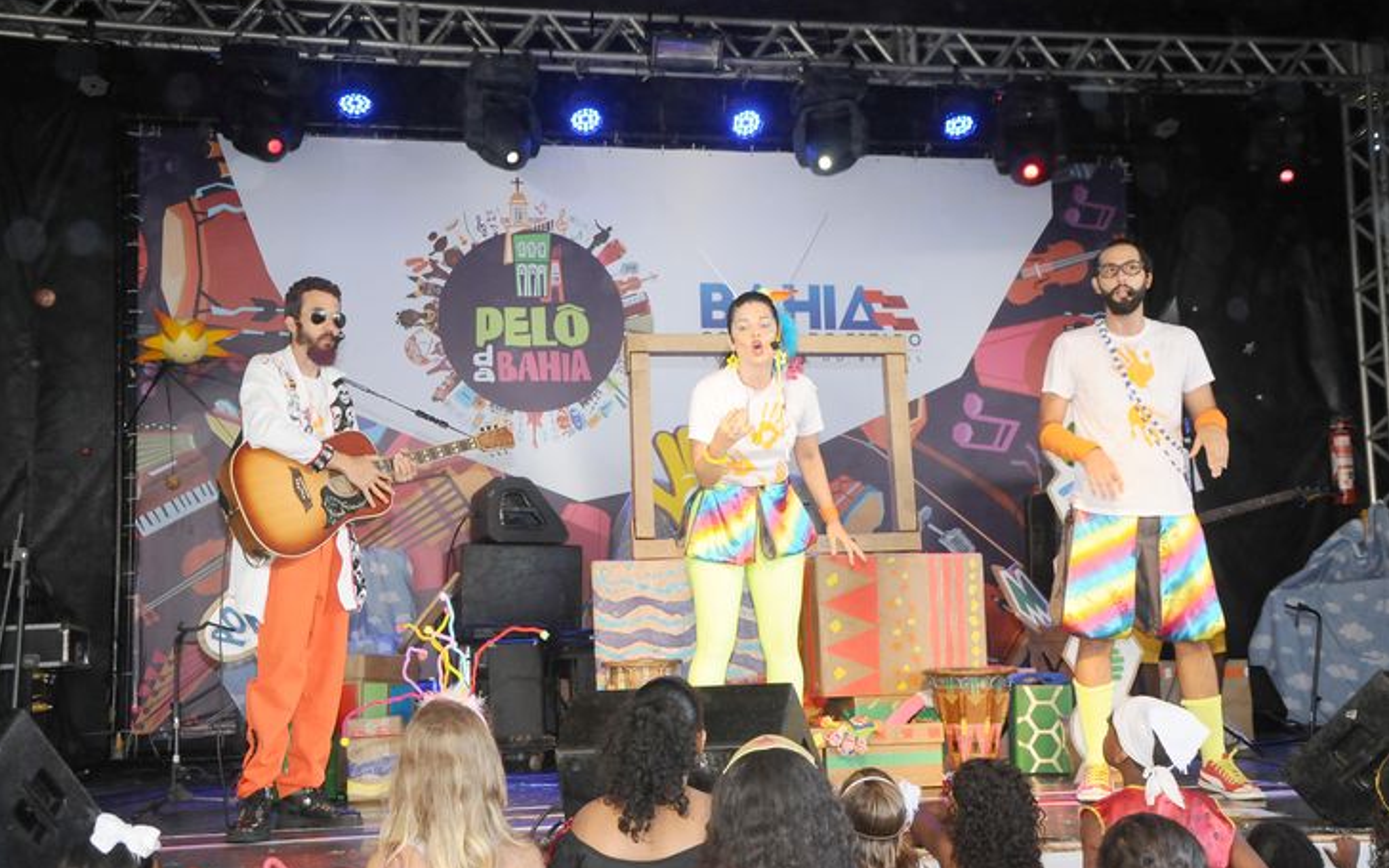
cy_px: 454
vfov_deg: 29.9
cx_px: 693
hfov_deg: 46.2
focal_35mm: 43
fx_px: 1628
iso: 1000
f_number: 4
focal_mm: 28
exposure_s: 1/160
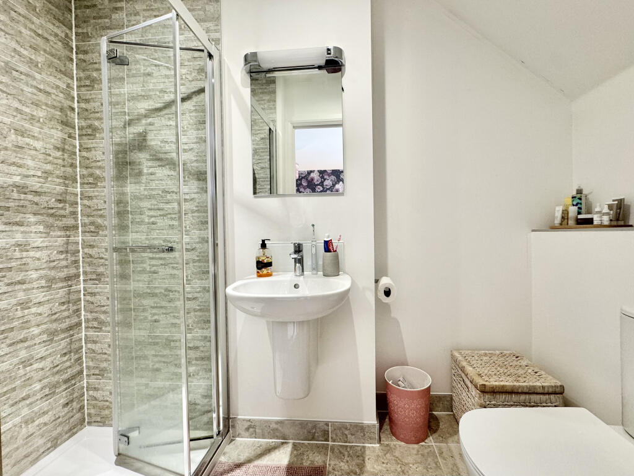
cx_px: 317
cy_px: 238
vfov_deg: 85.7
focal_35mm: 14
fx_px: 256
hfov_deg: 102.1
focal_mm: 2.22
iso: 200
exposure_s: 1/50
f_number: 2.2
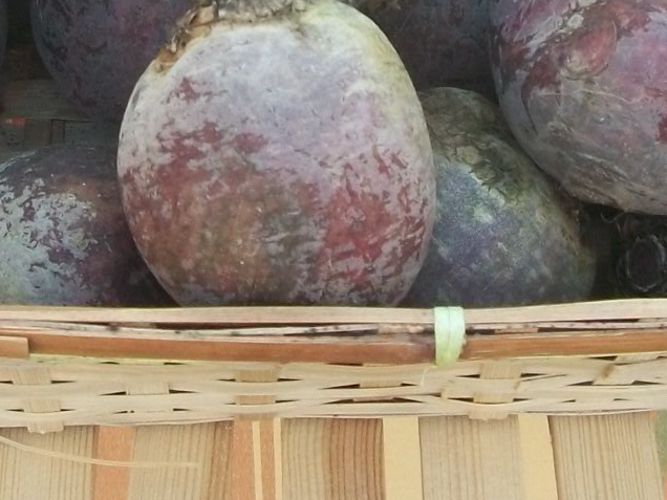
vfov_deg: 13.4
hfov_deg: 19.1
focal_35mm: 103
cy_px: -280
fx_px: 1985
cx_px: 305
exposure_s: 1/125
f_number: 2.9
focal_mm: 5.7
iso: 80
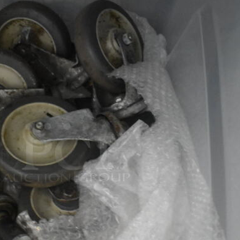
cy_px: 152
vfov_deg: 31.5
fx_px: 424
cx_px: 67
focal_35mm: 54
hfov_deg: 31.2
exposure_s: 1/125
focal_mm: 18
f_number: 3.5
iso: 4500
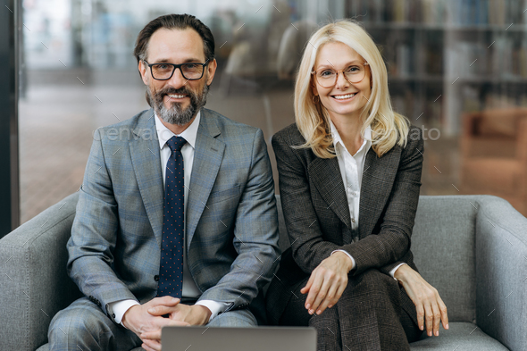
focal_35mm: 85
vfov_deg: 16.1
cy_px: 176
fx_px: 1244
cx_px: 264
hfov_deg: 23.9
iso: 500
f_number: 2.8
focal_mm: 85
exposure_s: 1/160
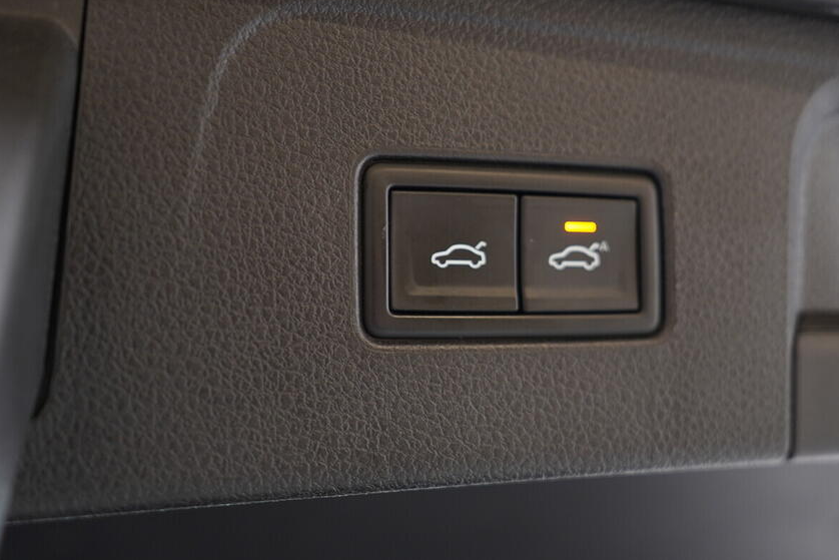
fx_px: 1026
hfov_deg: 44.2
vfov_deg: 30.5
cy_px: 266
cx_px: 509
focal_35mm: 44
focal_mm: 24
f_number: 2.8
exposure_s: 1/40
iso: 250
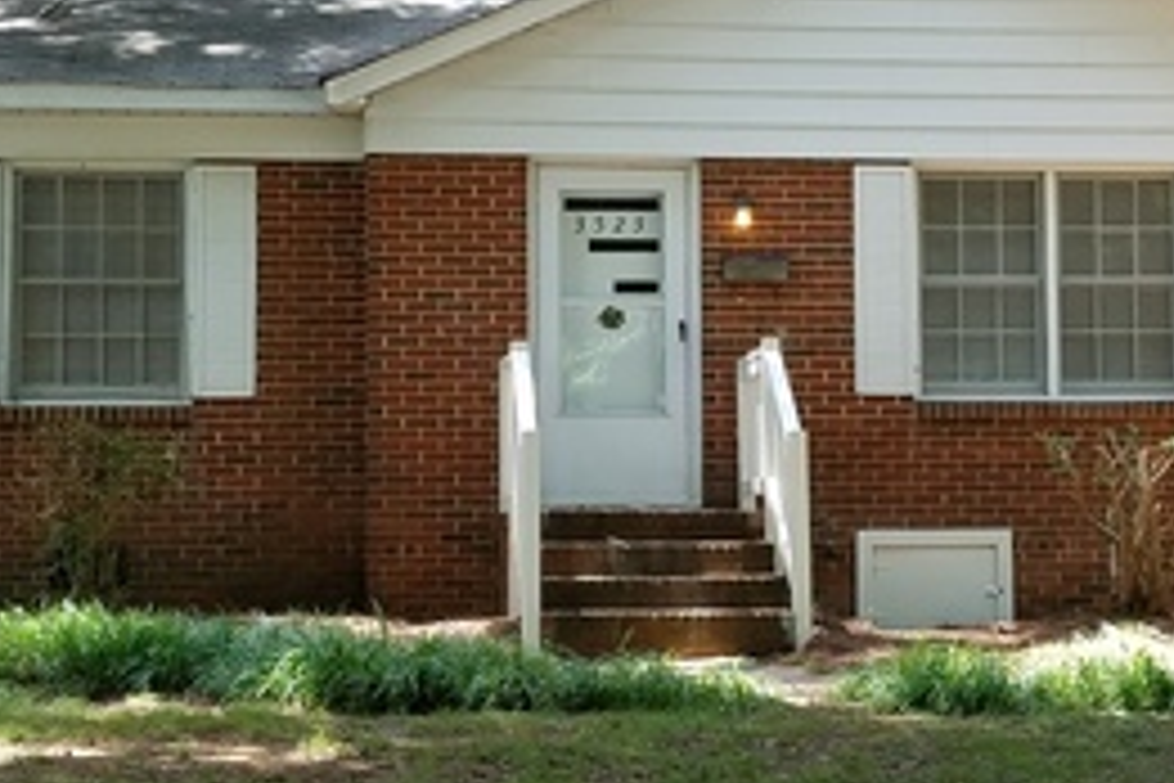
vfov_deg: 16.4
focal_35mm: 83
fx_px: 2707
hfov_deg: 24.4
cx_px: 720
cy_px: 252
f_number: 1.7
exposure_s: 1/248
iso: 50
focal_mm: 4.2
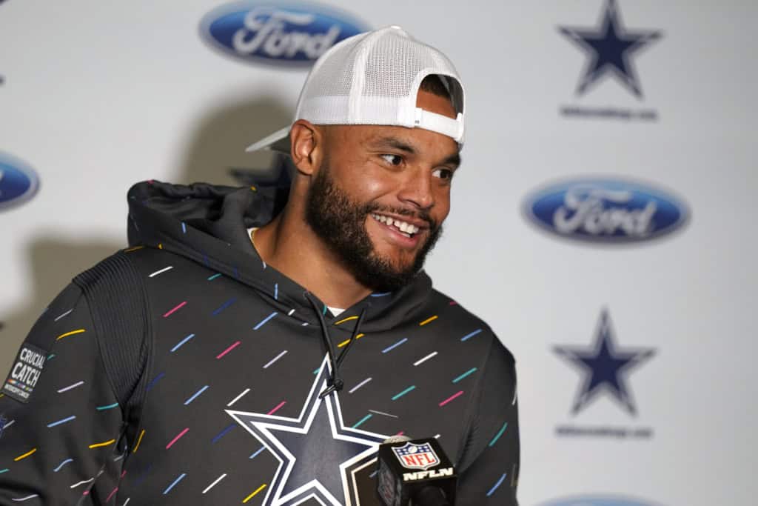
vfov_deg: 3.4
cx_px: 379
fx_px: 8423
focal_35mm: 400
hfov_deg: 5.2
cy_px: 253
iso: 5000
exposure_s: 1/500
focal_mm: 400
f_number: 3.2
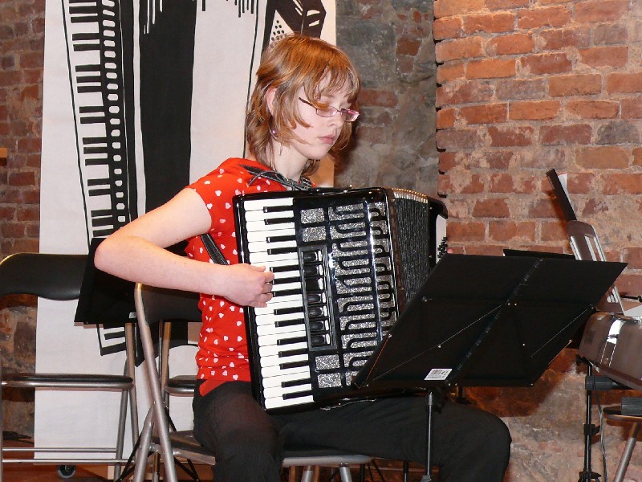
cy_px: 241
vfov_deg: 13.5
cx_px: 321
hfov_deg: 17.9
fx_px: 2040
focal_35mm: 110
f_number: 3.2
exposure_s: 1/30
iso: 200
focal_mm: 14
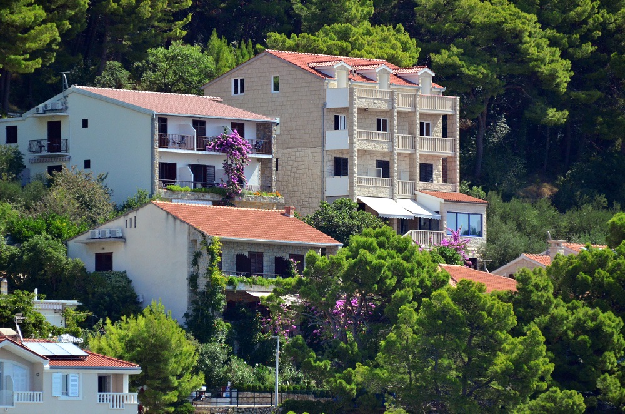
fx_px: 7795
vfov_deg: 3.0
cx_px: 312
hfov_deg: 4.6
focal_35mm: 450
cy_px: 207
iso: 2000
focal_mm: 300
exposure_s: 1/5000
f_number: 5.6
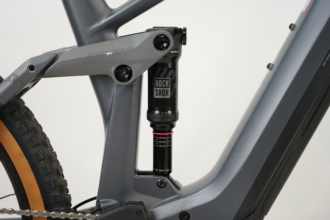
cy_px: 110
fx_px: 642
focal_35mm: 70
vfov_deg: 19.5
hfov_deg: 28.8
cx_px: 165
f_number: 5.6
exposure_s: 1/200
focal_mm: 70
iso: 2000
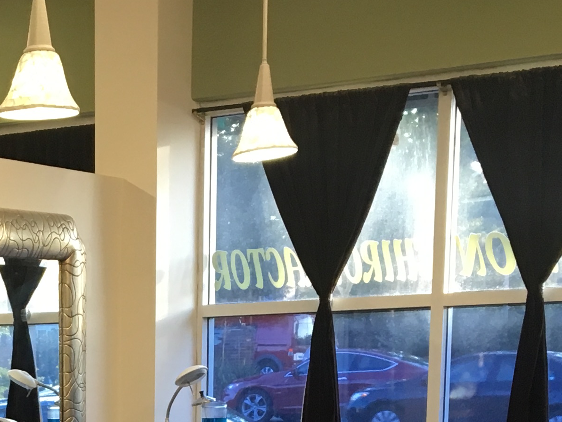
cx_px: -81
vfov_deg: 14.0
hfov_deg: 19.1
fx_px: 1591
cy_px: 653
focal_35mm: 98
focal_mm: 4.15
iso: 40
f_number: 2.2
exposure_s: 1/30
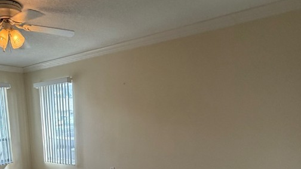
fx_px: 247
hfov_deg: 59.8
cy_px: 171
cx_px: 81
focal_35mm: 31
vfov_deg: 34.2
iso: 250
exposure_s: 1/120
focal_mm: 2.22
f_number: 2.2
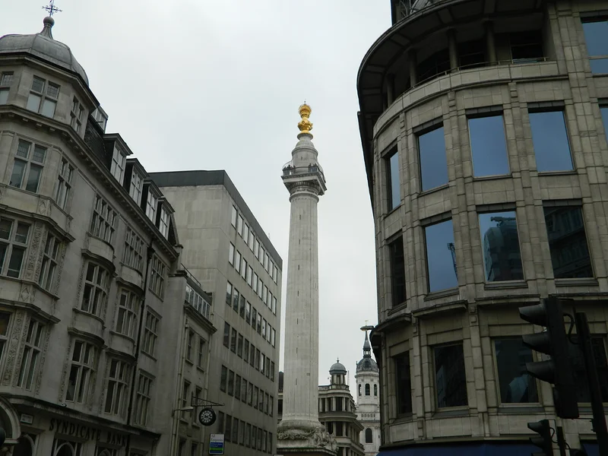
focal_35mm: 35
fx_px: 615
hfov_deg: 52.6
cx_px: 304
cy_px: 228
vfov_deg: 40.7
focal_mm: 6.2
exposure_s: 1/200
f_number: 3.3
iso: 80
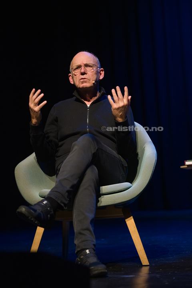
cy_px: 144
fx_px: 728
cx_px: 96
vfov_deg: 22.4
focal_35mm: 91
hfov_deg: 15.0
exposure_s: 1/640
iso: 2000
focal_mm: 91
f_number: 2.8
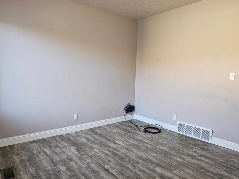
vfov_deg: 54.9
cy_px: 92
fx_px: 173
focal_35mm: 25
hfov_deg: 69.4
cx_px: 116
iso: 100
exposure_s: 1/60
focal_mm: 6.3
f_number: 1.7
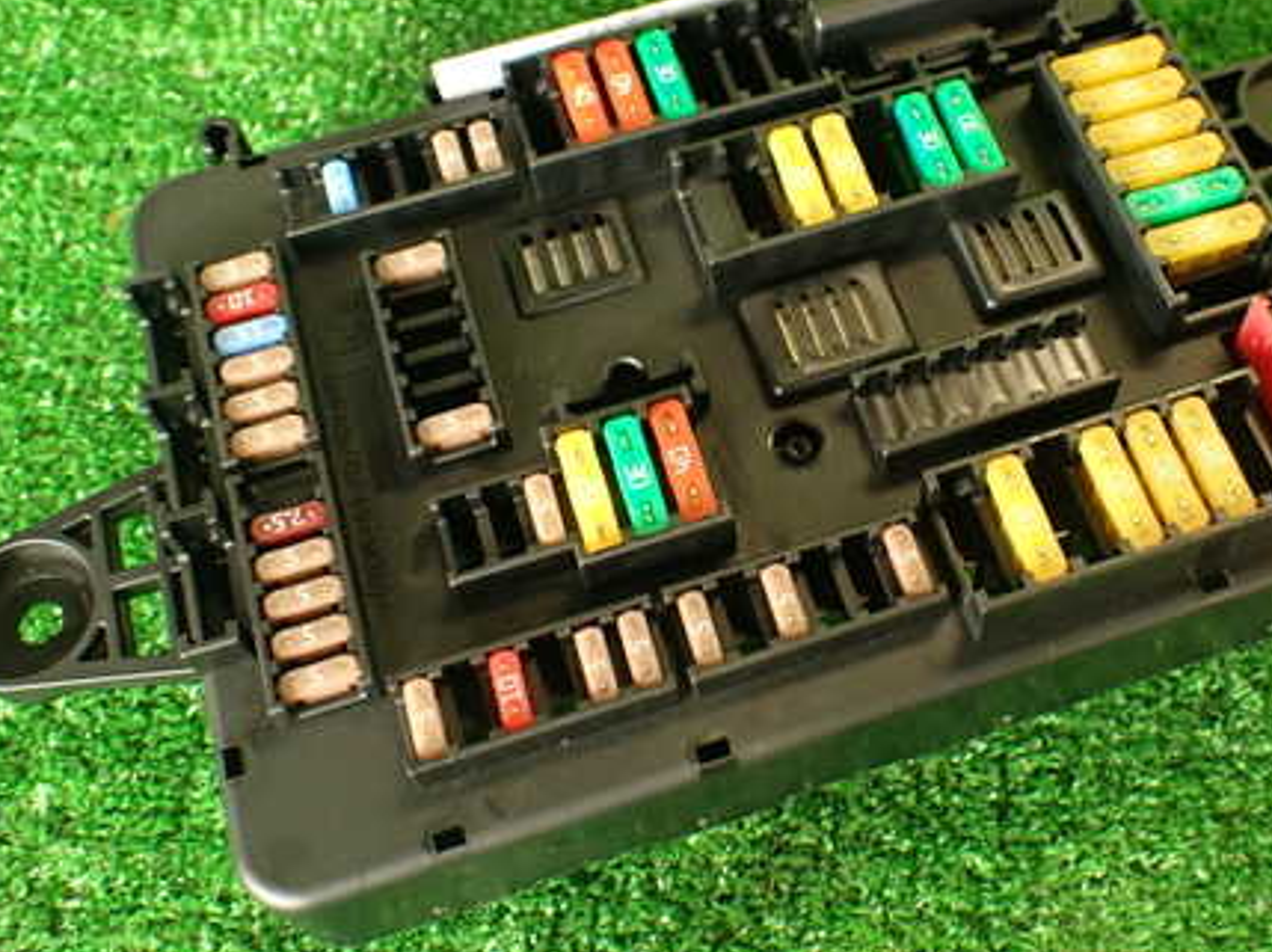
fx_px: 1542
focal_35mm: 42
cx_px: 762
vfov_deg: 34.2
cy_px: 406
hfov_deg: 44.6
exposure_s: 1/30
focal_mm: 5.4
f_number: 2.3
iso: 200
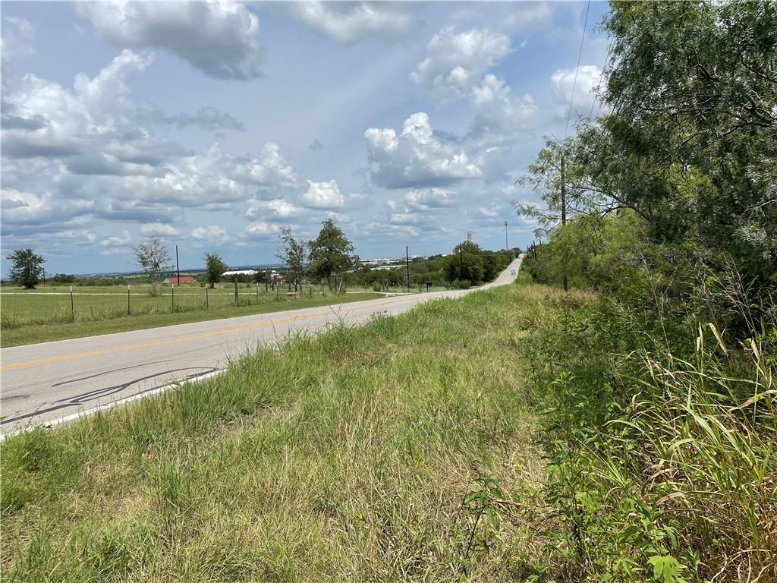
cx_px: 388
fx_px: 584
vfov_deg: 53.1
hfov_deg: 67.3
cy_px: 292
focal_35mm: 26
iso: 32
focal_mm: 4.2
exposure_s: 1/7813
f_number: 1.6
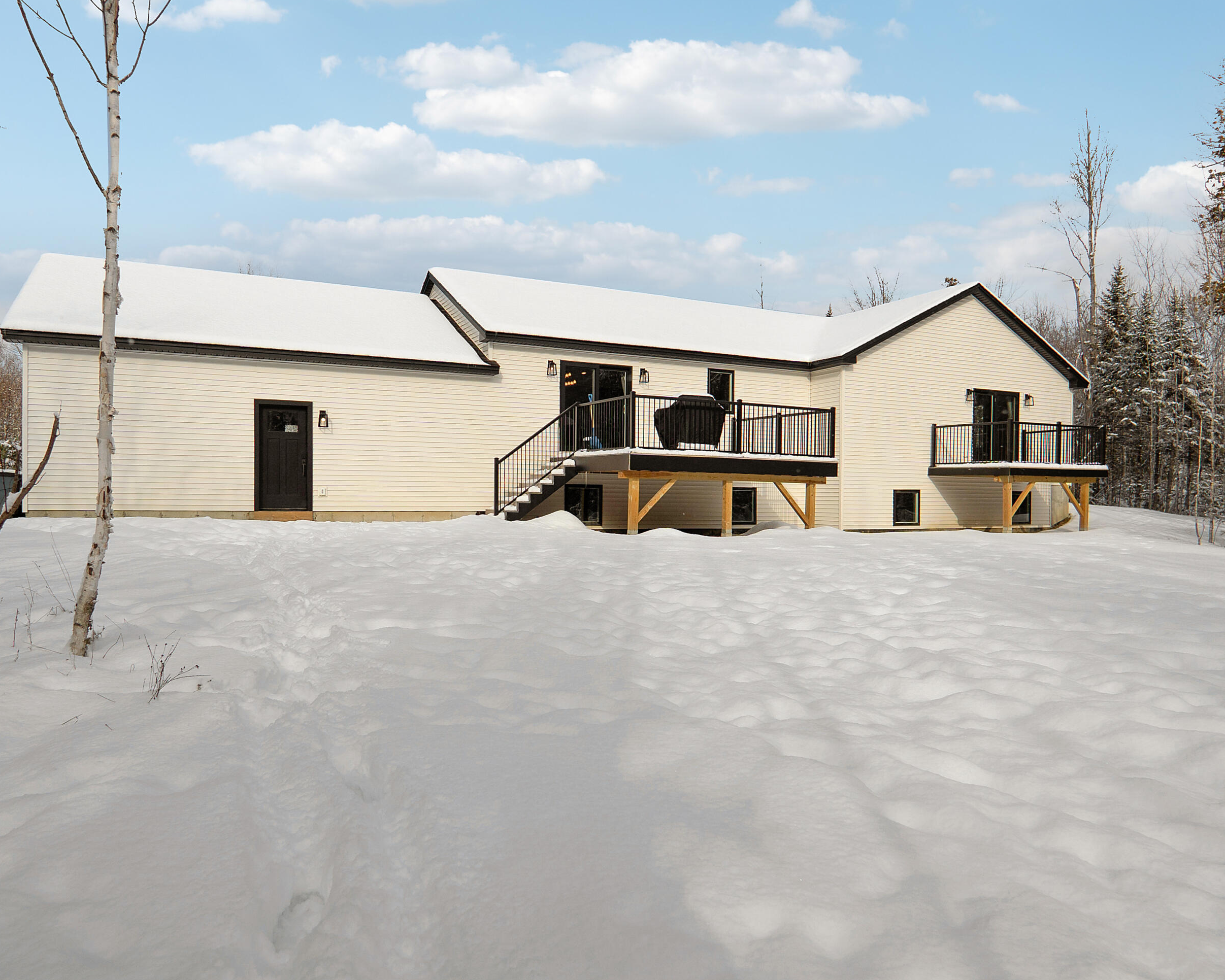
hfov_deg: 77.5
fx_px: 761
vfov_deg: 65.5
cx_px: 576
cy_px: 480
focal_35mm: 21
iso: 100
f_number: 3.5
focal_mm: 12
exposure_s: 1/4000
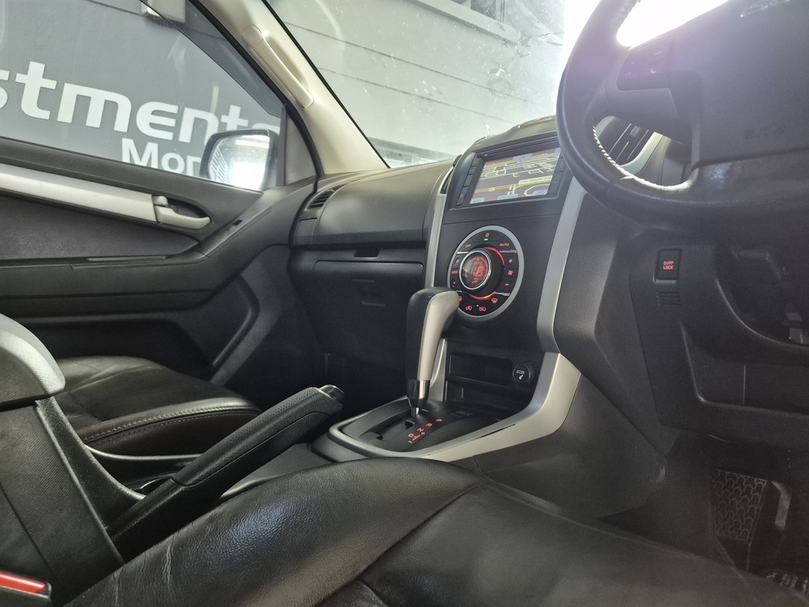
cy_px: 304
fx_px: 538
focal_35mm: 23
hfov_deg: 73.9
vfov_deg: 58.9
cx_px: 404
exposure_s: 1/100
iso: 1000
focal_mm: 5.4
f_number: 1.8
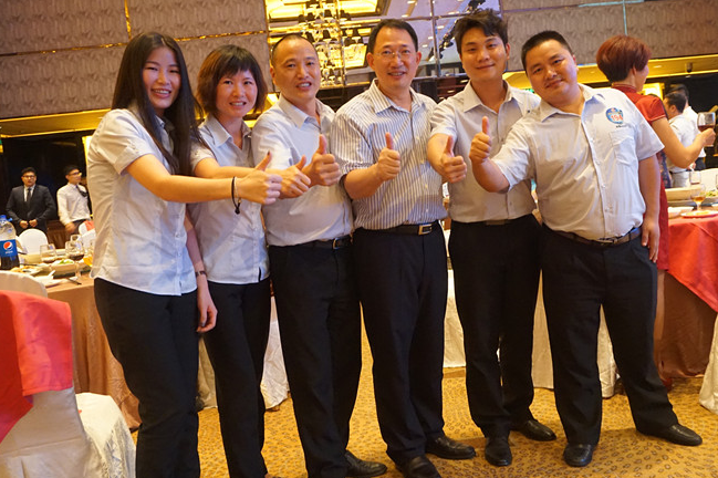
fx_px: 738
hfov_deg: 51.8
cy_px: 231
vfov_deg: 35.9
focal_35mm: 37
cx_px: 393
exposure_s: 1/50
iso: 3200
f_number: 4
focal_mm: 20
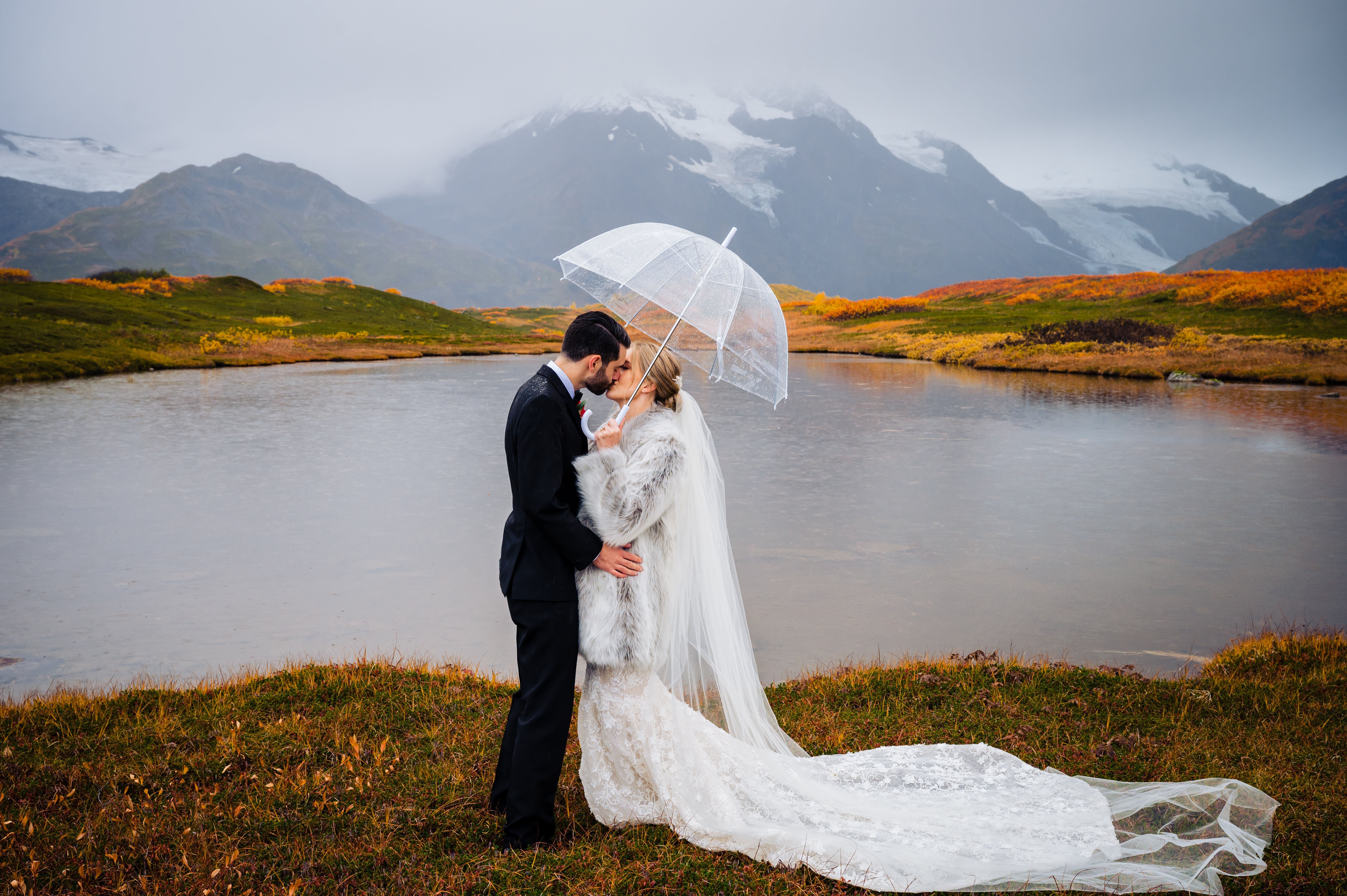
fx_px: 1496
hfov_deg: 48.5
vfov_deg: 33.4
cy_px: 448
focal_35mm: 40
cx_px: 674
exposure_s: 1/250
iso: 400
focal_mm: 40
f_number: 7.1
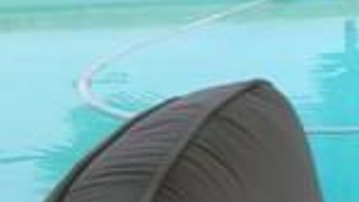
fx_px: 1991
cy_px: -25
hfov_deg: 8.6
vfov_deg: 5.8
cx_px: 1073
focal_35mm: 209
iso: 25
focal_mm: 5.9
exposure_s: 1/193
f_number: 2
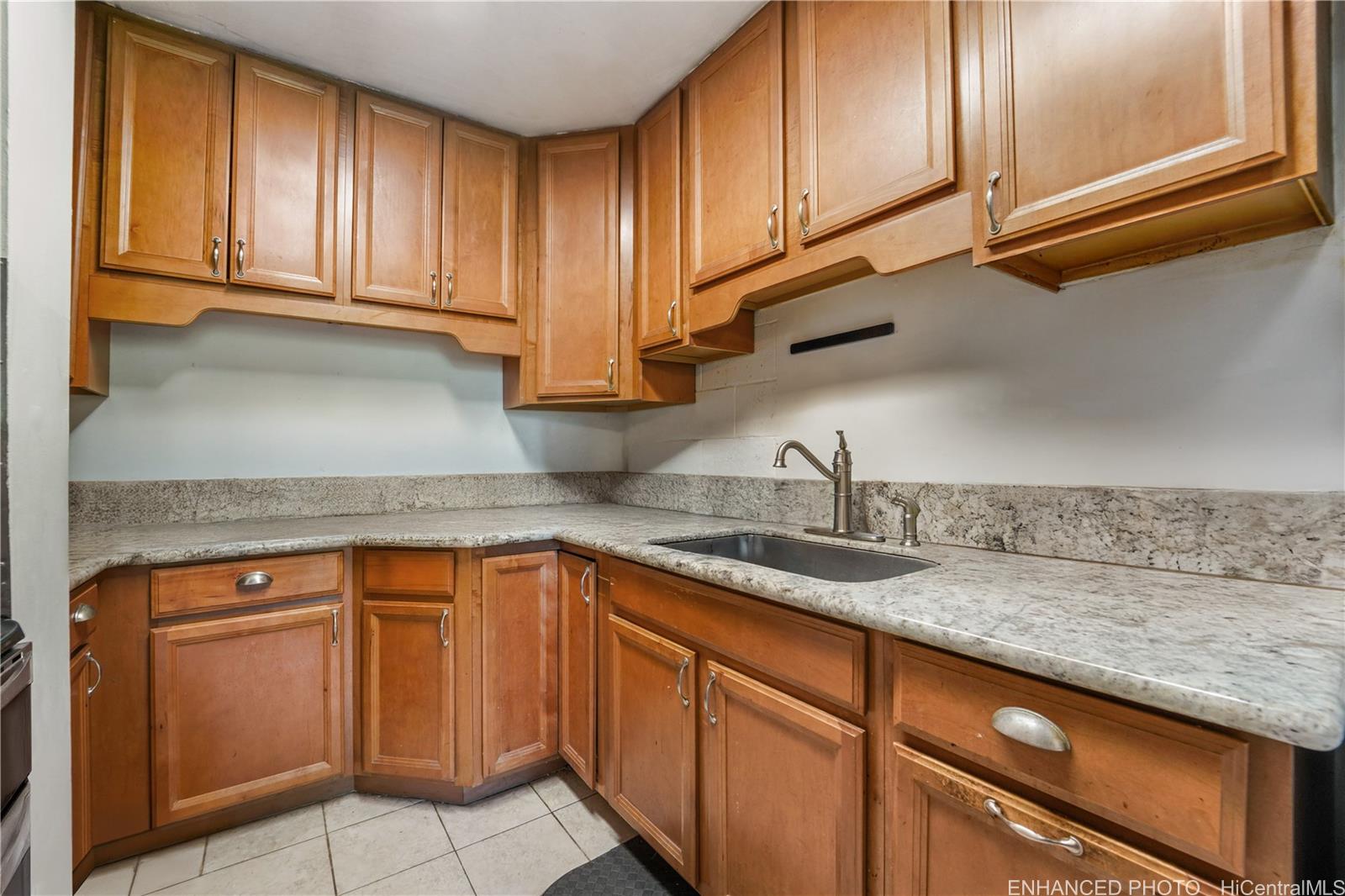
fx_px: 523
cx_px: 672
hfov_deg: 104.3
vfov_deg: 81.2
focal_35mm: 14
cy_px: 448
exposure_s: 1/5
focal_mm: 14
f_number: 9
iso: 800
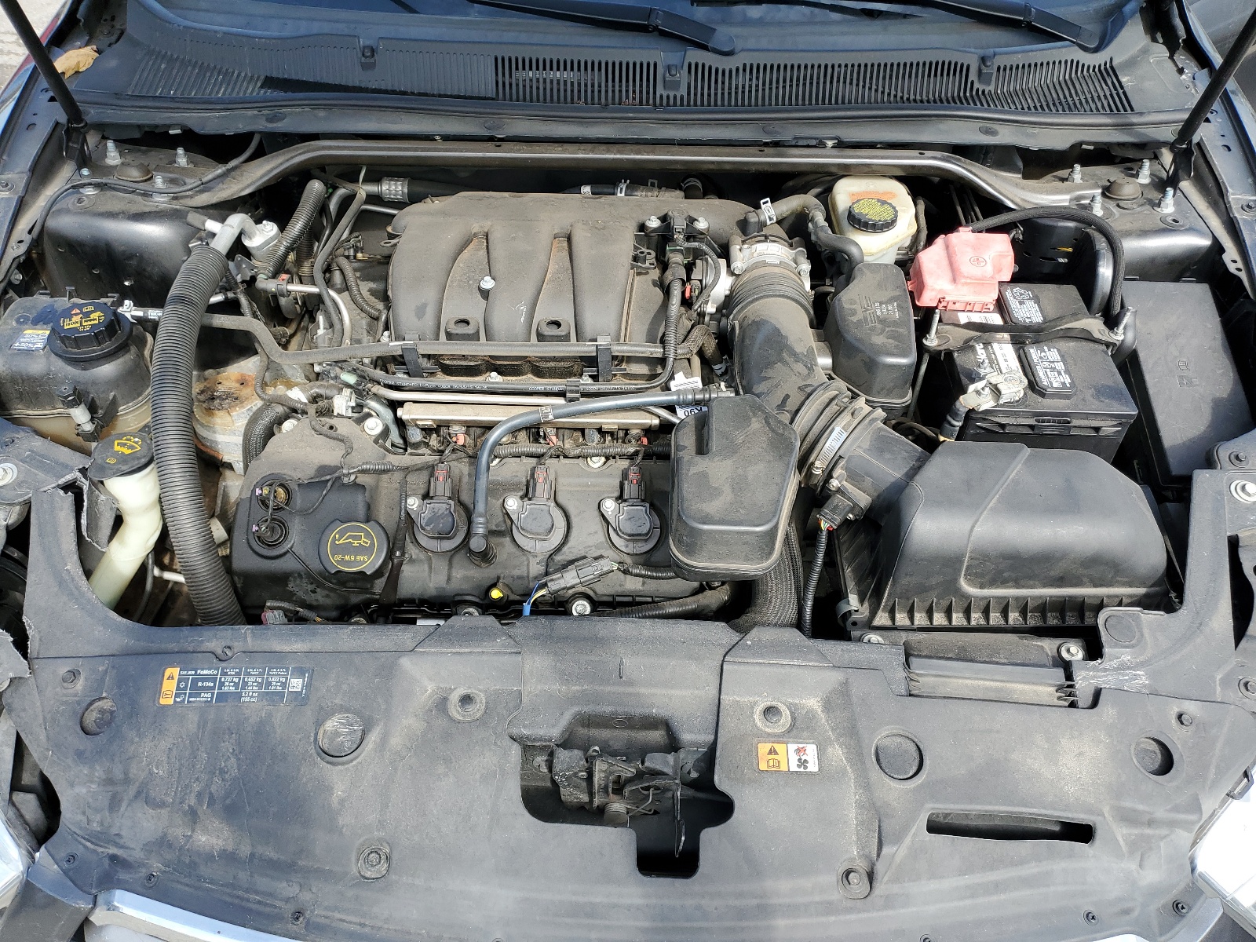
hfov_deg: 67.3
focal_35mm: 26
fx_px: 943
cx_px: 628
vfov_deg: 53.1
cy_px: 471
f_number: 1.5
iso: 50
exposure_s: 1/667
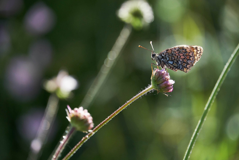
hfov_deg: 11.1
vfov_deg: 7.4
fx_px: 1235
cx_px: 120
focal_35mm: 186
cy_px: 80
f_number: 5.6
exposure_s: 1/1000
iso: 800
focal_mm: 124
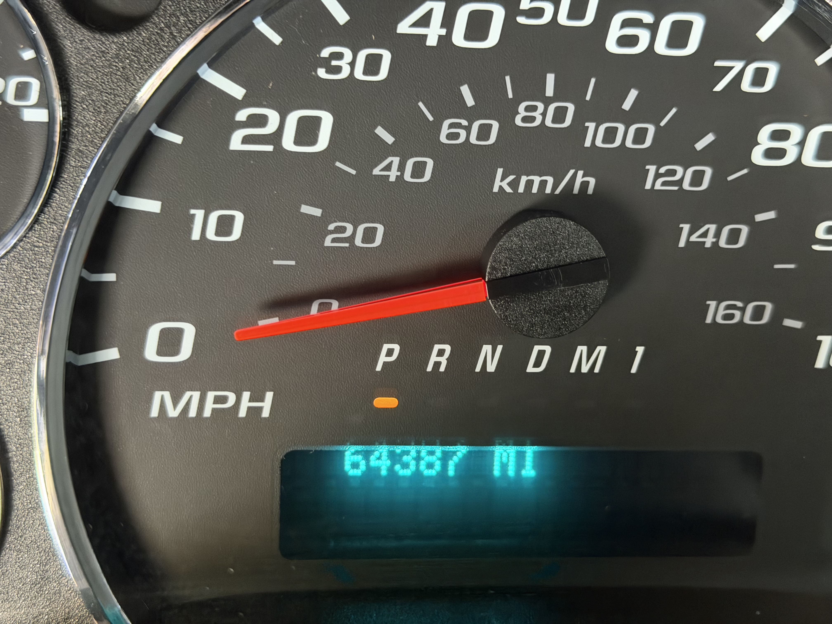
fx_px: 1154
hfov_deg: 39.7
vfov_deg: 30.3
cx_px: 416
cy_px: 312
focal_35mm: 48
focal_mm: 6.76
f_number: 1.78
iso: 500
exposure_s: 1/33
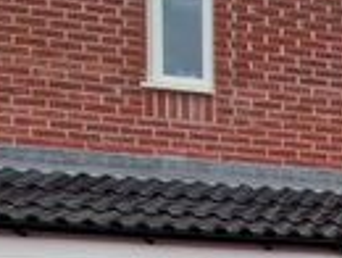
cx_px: 755
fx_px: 693
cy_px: 401
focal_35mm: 70
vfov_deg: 18.4
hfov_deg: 16.7
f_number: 2.2
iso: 50
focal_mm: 2.2
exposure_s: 1/222
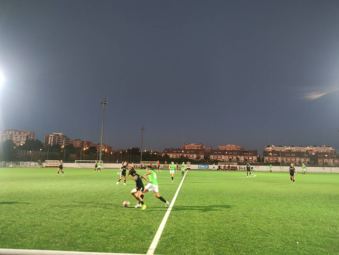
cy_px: 123
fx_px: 255
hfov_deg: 67.3
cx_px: 169
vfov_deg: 53.1
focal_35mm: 26
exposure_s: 1/33
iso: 969
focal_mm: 5.43
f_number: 1.89
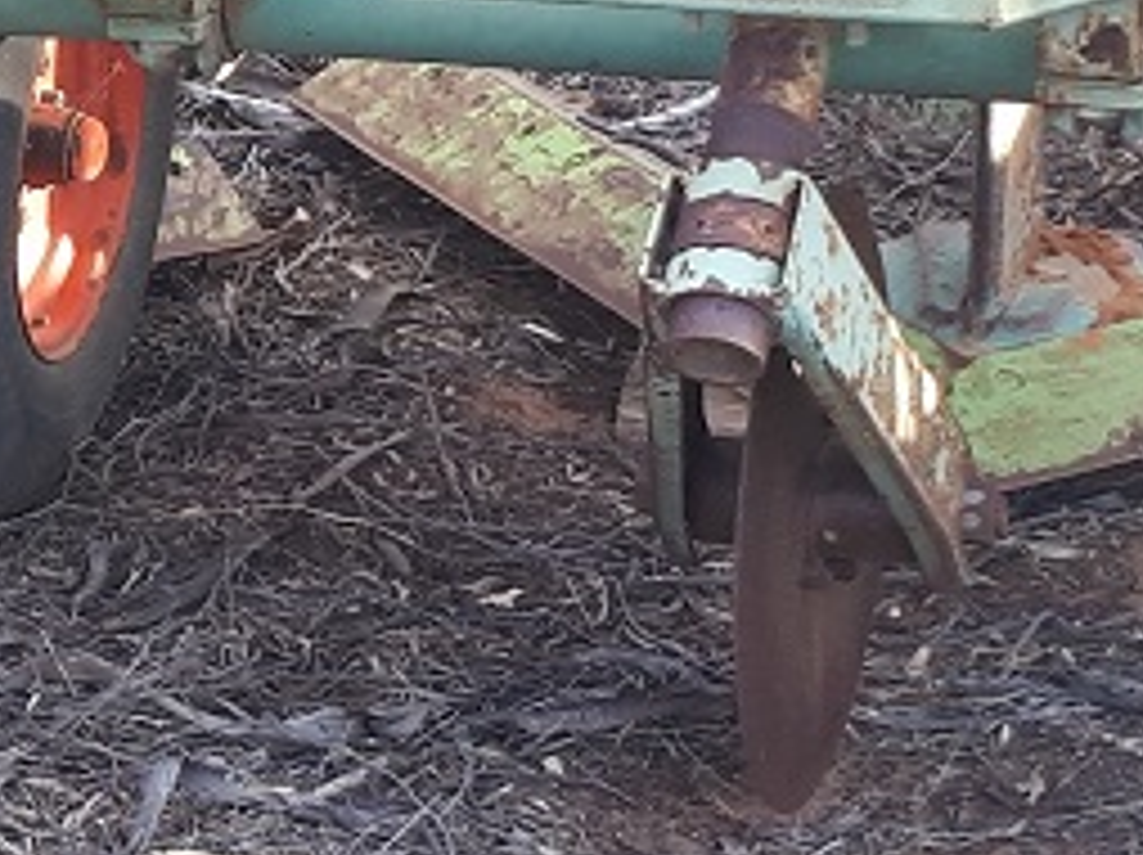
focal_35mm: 147
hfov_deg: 12.6
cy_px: 403
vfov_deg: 10.1
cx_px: -677
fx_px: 4849
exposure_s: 1/100
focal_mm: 3.6
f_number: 1.9
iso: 64
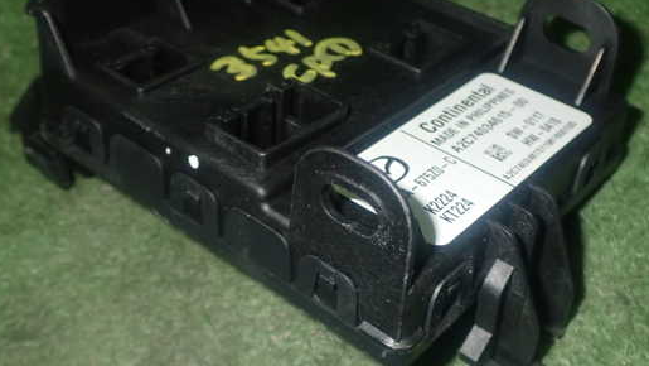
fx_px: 895
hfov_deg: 39.9
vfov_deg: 23.1
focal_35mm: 52
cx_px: 326
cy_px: 155
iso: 500
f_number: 8
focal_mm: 7.31
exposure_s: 1/40
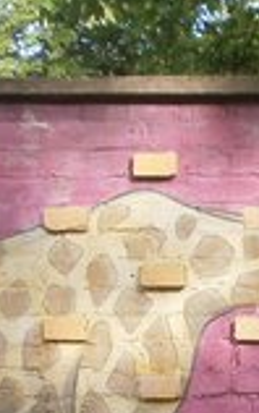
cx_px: 432
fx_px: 1544
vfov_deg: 15.0
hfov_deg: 9.2
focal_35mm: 137
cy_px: 416
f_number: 3.1
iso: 100
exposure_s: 1/125
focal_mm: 5.8
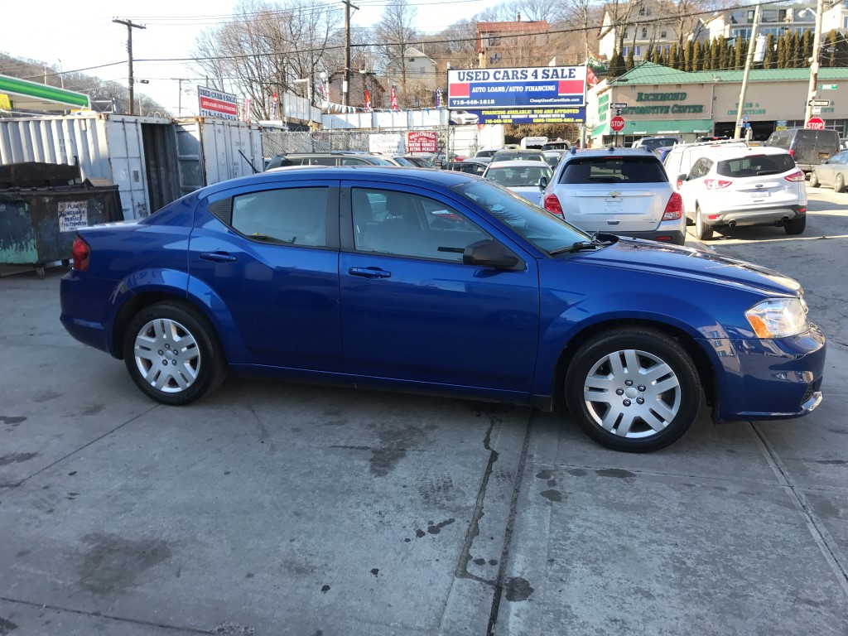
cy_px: 318
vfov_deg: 49.7
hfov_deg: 63.4
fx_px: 686
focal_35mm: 28
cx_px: 424
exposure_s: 1/486
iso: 20
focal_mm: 3.99
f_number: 1.8
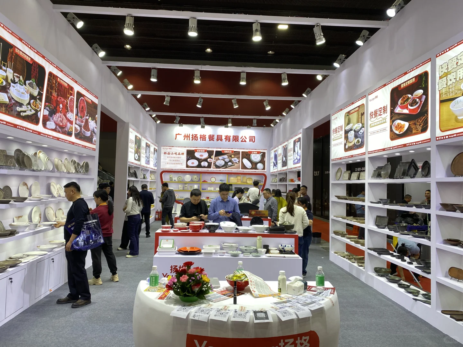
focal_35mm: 26
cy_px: 174
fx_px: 348
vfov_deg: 53.1
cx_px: 232
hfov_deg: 67.3
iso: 32
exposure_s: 1/100
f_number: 1.8
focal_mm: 4.25
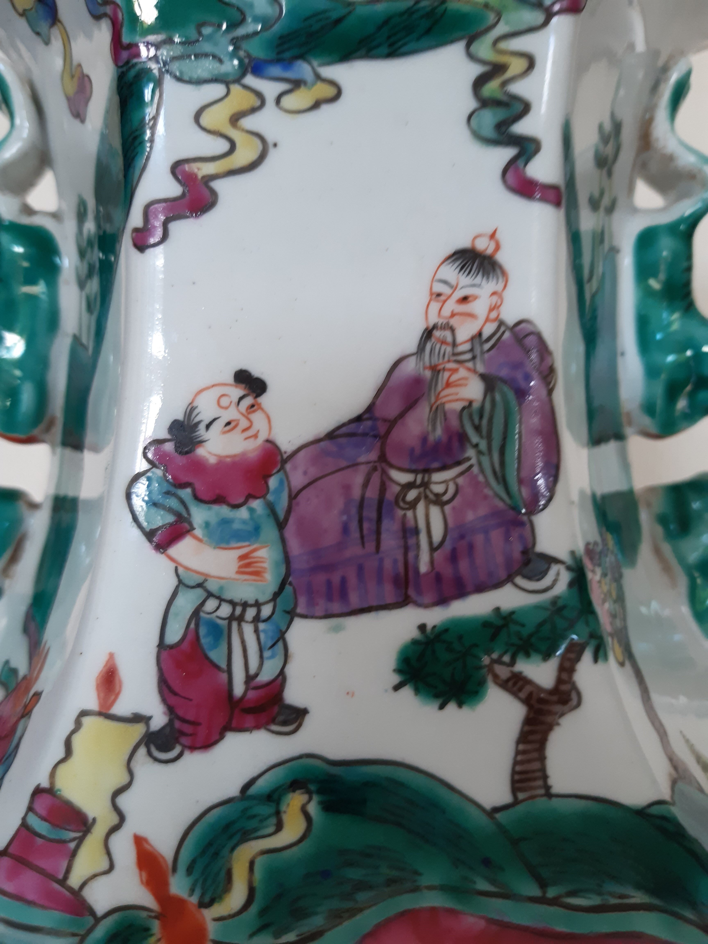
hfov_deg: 53.1
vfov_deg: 67.3
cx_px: 354
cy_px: 472
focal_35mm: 26
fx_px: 709
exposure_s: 1/60
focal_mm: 3.92
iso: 160
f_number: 1.7
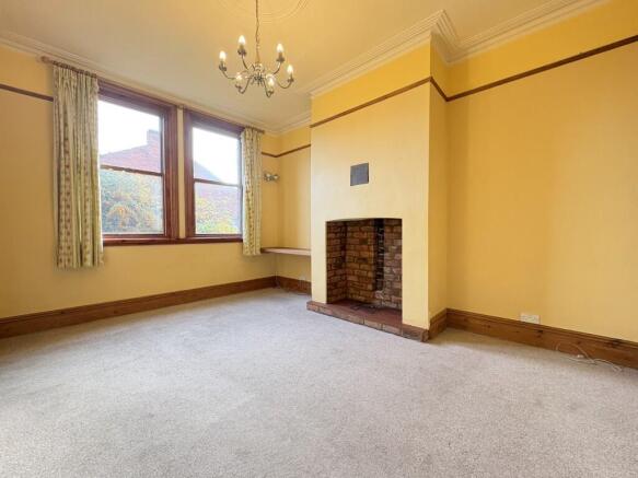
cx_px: 319
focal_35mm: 14
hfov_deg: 102.1
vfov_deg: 85.7
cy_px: 239
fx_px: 258
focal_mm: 2.22
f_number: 2.2
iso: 400
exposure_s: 1/60
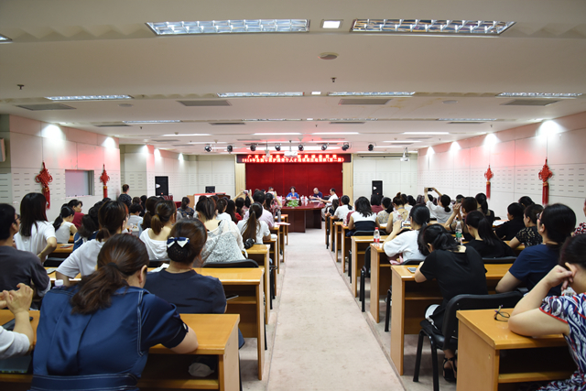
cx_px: 293
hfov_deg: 73.7
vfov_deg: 53.2
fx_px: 391
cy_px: 196
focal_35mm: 24
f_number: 6.3
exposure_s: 1/25
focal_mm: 24
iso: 1250
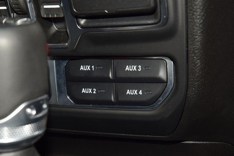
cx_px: 117
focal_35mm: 105
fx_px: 683
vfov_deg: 13.0
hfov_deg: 19.5
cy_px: 78
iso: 100
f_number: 8
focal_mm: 70
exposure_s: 1/125
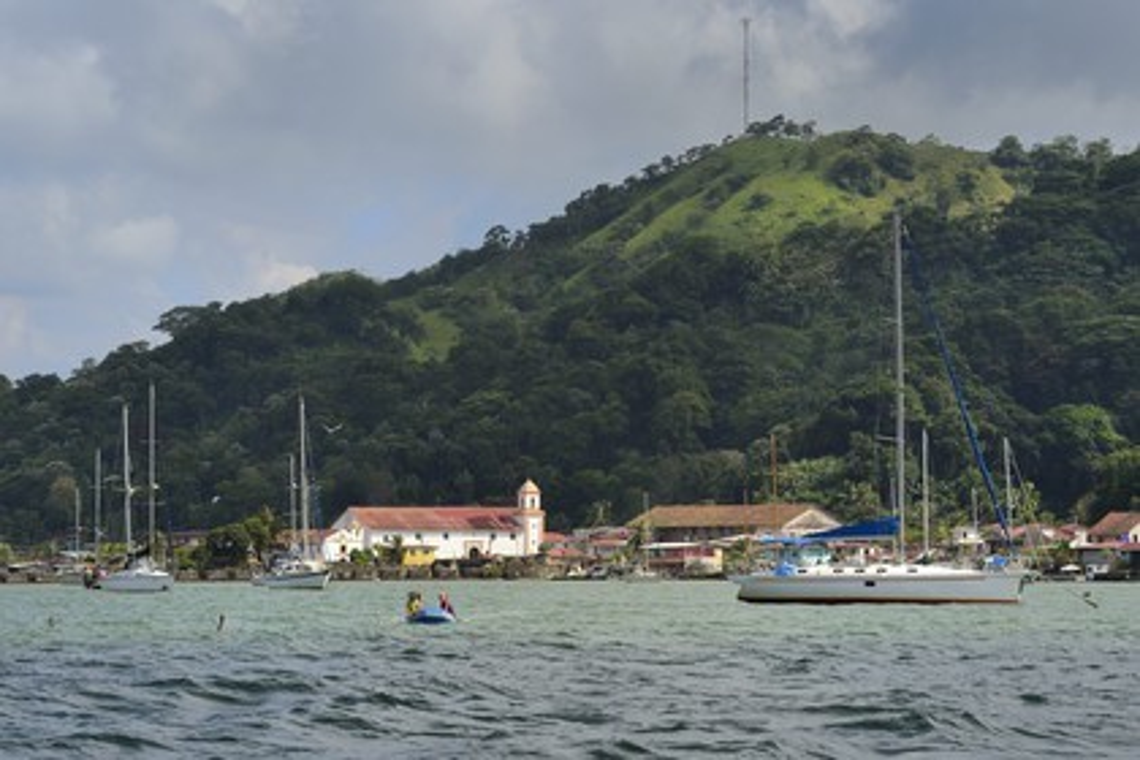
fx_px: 3863
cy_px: 380
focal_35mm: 122
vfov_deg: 11.2
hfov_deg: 16.8
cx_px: 570
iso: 200
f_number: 11
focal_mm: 122
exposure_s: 1/400
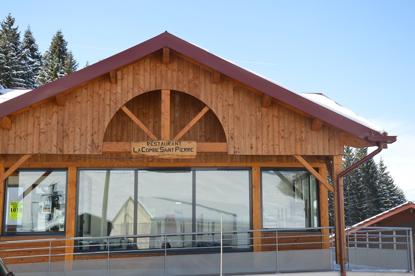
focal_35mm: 60
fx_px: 691
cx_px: 208
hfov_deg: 33.4
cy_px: 138
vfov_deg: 22.6
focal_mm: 40
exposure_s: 1/160
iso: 100
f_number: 6.3
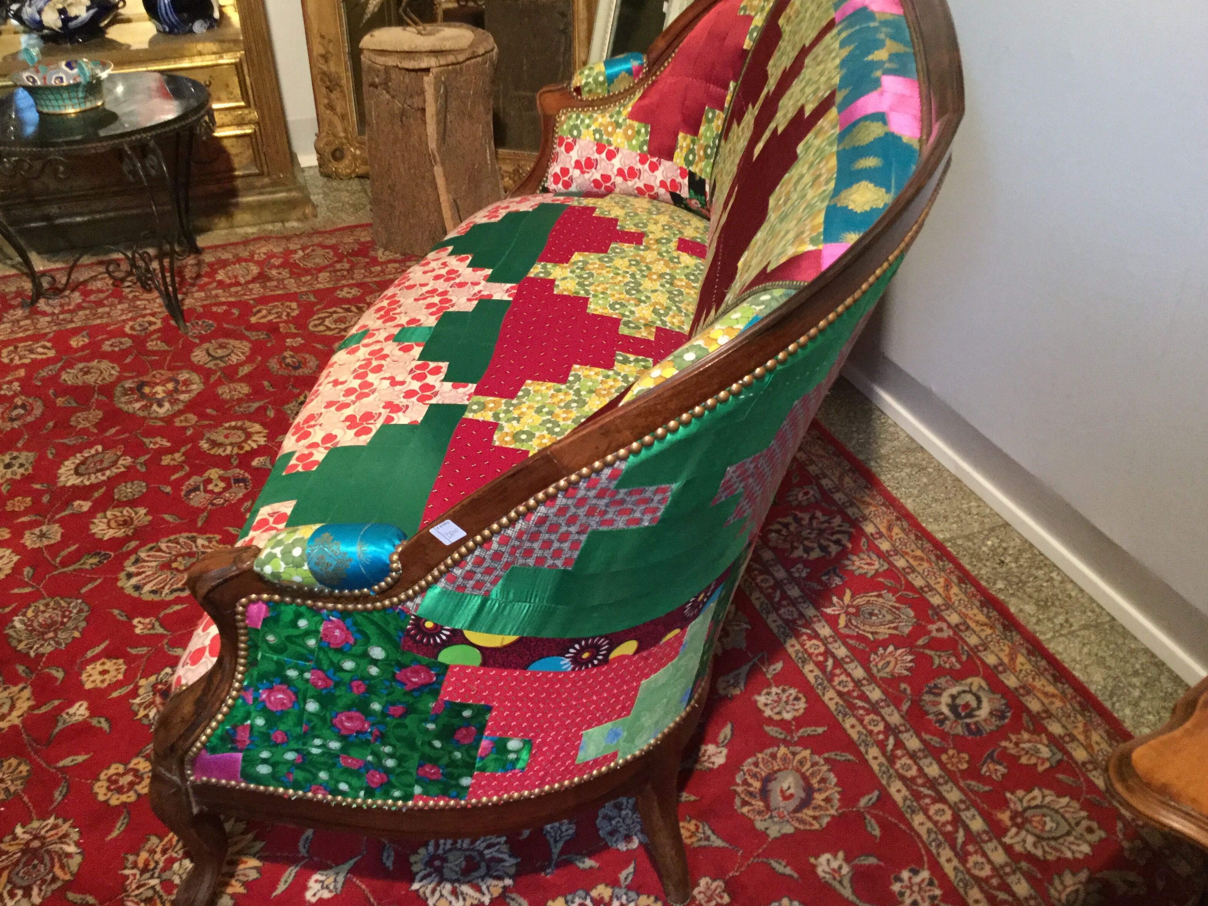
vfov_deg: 44.2
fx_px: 1117
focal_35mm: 32
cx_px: 595
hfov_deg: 56.8
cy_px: 453
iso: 200
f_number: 2.4
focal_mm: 3.3
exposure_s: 1/24
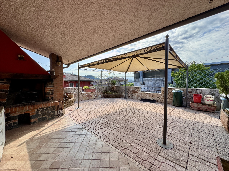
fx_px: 93
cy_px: 86
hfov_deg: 102.1
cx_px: 114
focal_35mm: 14
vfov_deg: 85.7
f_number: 2.2
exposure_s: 1/812
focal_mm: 2.22
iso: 40
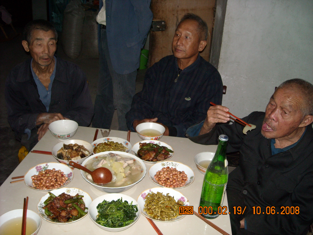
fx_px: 316
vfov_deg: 40.7
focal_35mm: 35
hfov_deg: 52.6
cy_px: 118
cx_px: 156
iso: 200
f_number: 2.8
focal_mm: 5.7
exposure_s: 1/60
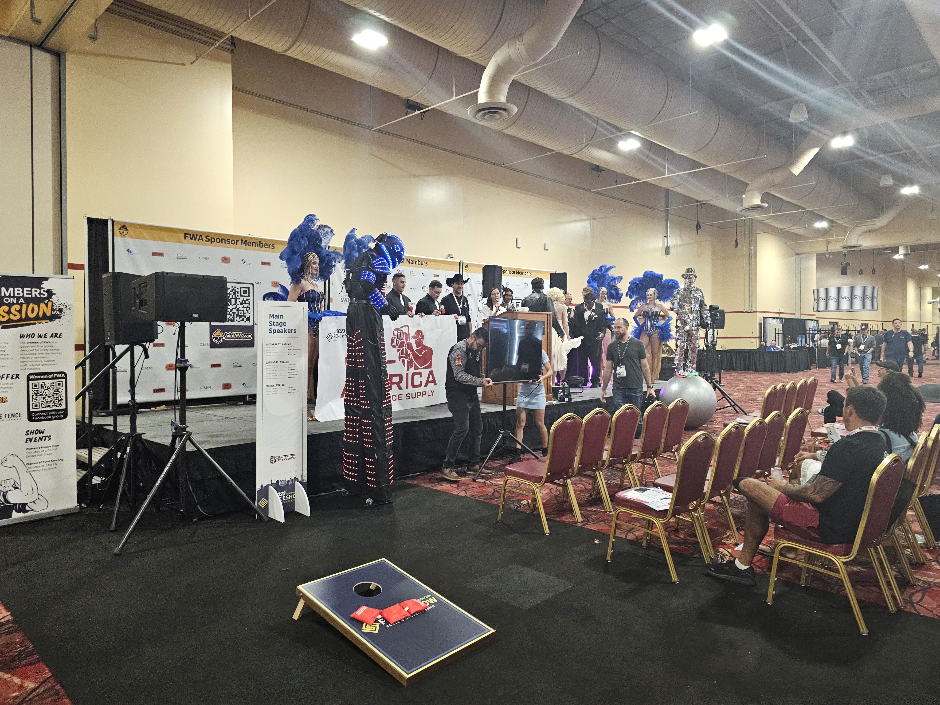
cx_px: 470
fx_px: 625
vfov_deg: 58.9
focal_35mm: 23
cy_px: 352
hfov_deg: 73.9
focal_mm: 6.3
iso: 640
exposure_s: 1/120
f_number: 1.7
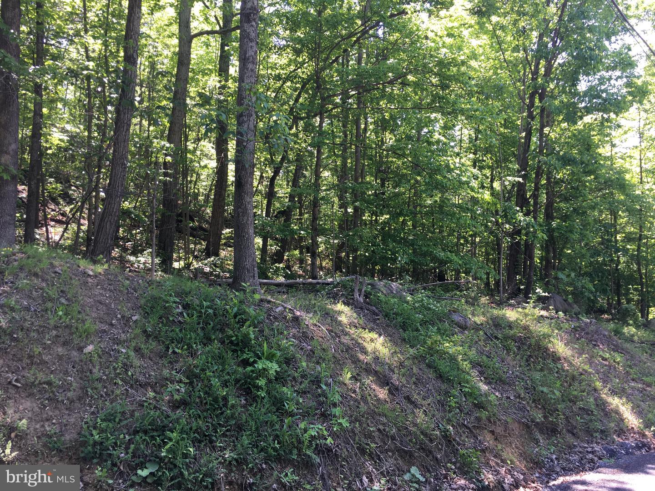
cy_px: 246
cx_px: 328
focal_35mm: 29
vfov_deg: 48.2
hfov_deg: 61.7
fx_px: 549
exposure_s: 1/120
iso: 32
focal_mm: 4.15
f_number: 2.2
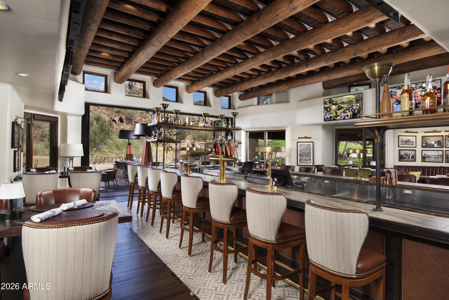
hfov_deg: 84.0
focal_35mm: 20
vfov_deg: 62.0
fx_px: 250
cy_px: 150
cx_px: 224
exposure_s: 1/8
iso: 125
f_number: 11
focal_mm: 20
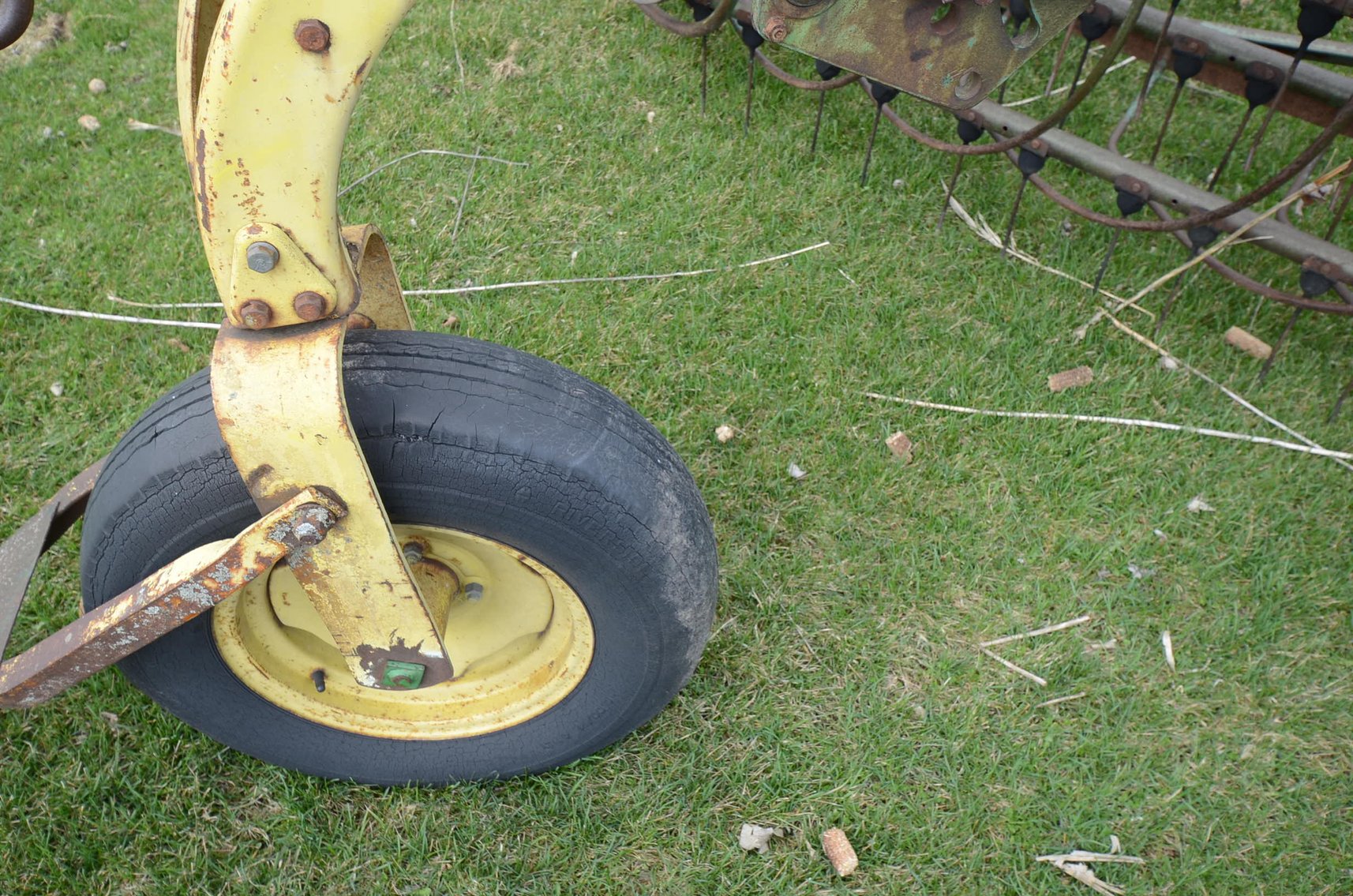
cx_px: 676
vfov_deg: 43.4
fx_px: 1125
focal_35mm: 30
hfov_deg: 62.0
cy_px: 448
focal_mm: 20
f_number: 7.1
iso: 250
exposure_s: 1/200
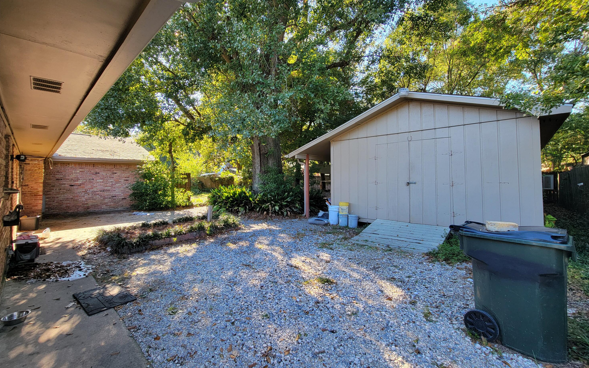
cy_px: 172
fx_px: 225
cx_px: 291
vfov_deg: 78.5
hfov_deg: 105.3
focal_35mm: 14
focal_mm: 2.2
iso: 64
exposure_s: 1/120
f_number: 2.2
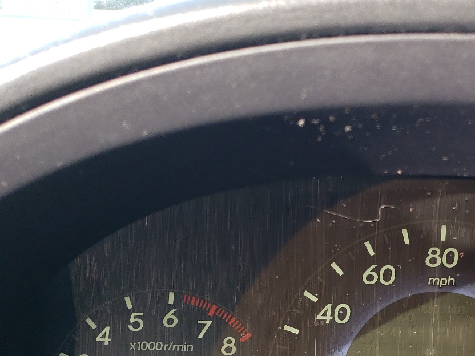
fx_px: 686
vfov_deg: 27.9
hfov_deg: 35.9
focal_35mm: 50
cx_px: 428
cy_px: 326
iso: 50
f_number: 1.5
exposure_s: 1/145
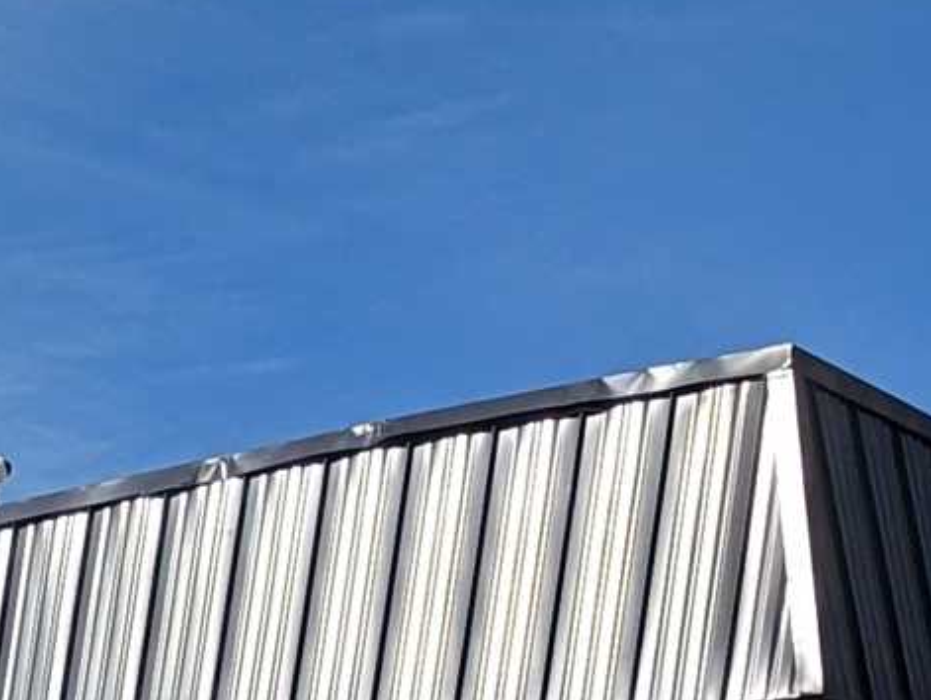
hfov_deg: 12.3
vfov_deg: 8.0
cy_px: 2193
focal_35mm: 156
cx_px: -212
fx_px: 4199
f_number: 1.85
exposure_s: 1/3145
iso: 42
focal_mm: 6.81
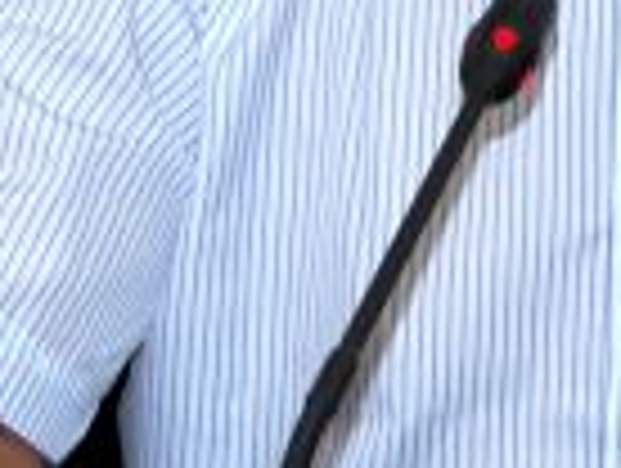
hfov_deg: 4.2
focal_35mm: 468
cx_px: 608
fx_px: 8410
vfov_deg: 3.2
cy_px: -178
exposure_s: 1/60
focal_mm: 56
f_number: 5
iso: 200
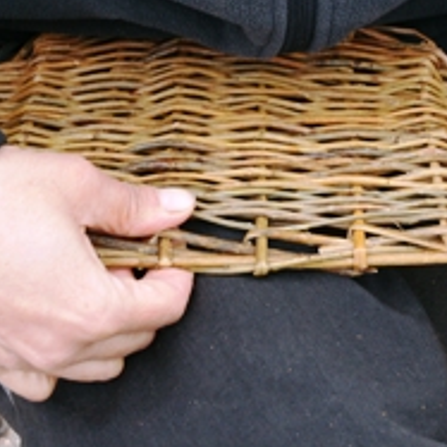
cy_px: 243
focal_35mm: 106
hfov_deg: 16.4
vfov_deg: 16.4
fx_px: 1549
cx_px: 263
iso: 200
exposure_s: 1/80
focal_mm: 35
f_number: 9
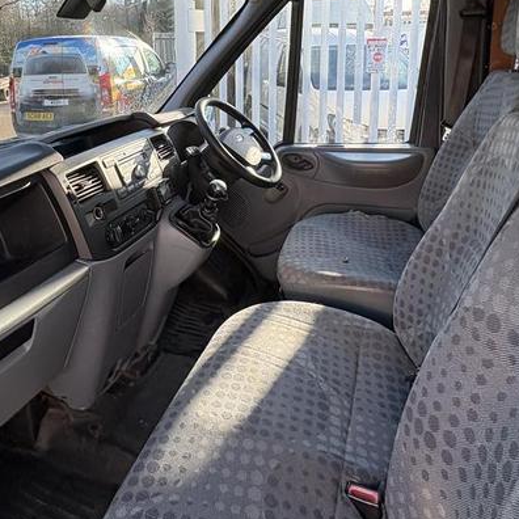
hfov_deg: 56.7
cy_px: 126
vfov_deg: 54.5
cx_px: 199
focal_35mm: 28
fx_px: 475
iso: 50
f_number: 2.2
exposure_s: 1/244
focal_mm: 2.22
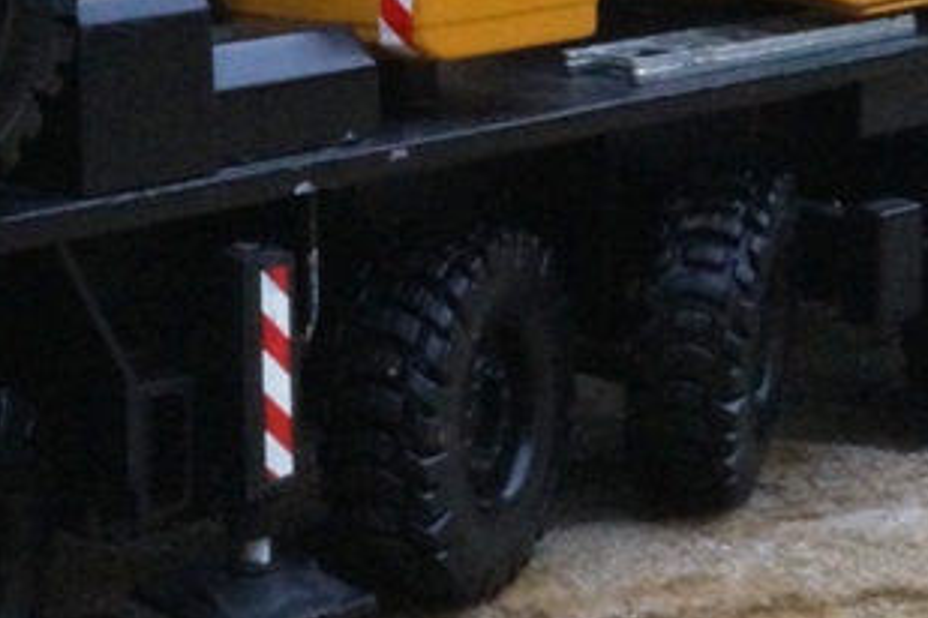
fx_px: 2887
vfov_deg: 12.1
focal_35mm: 112
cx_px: -54
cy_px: -6
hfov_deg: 17.7
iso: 2500
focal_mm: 20
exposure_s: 1/60
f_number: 22
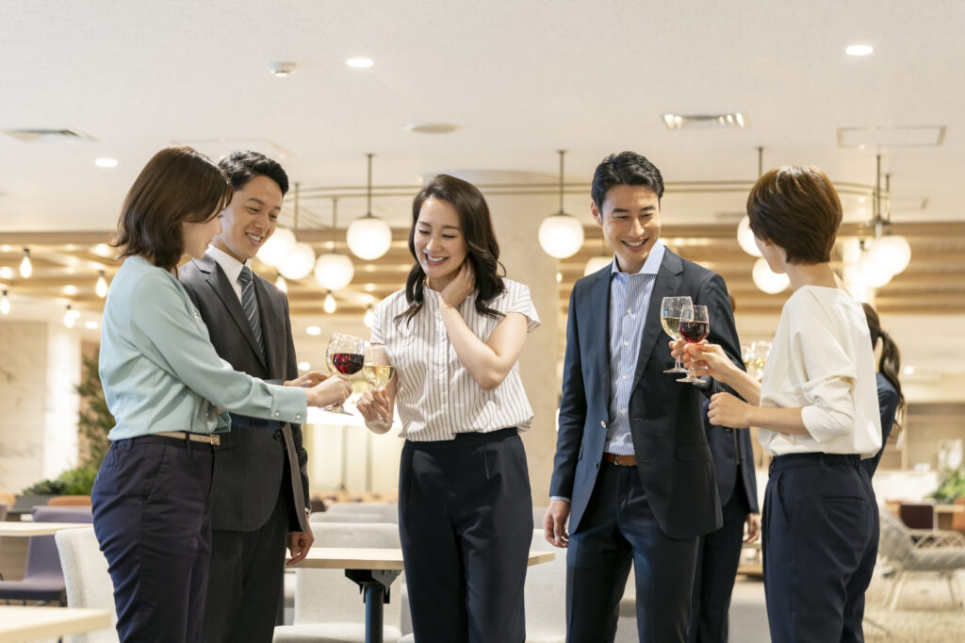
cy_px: 322
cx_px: 482
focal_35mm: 70
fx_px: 1876
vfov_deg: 19.4
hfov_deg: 28.9
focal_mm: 70
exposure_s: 1/125
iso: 800
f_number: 2.8
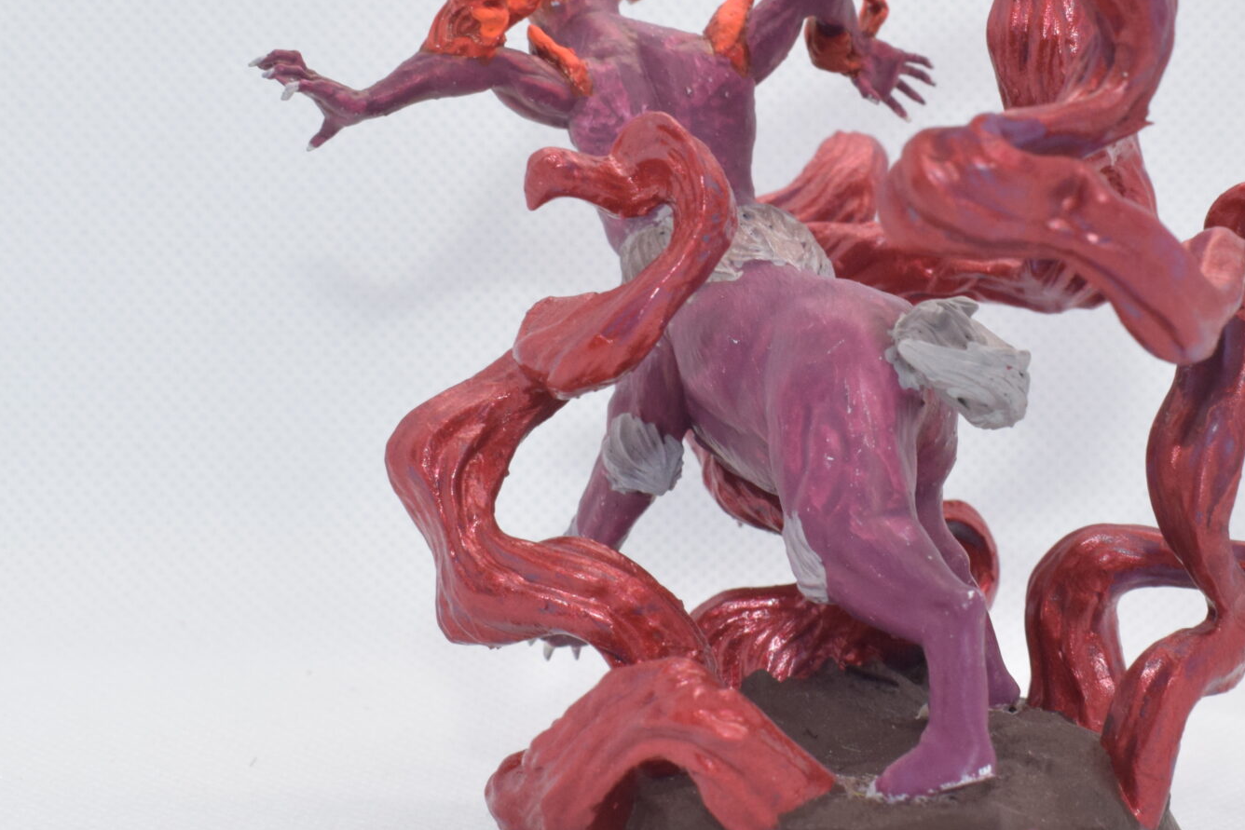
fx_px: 2386
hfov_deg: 29.0
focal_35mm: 69
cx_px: 831
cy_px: 286
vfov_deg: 19.7
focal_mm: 24
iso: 800
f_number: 11
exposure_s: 1/125
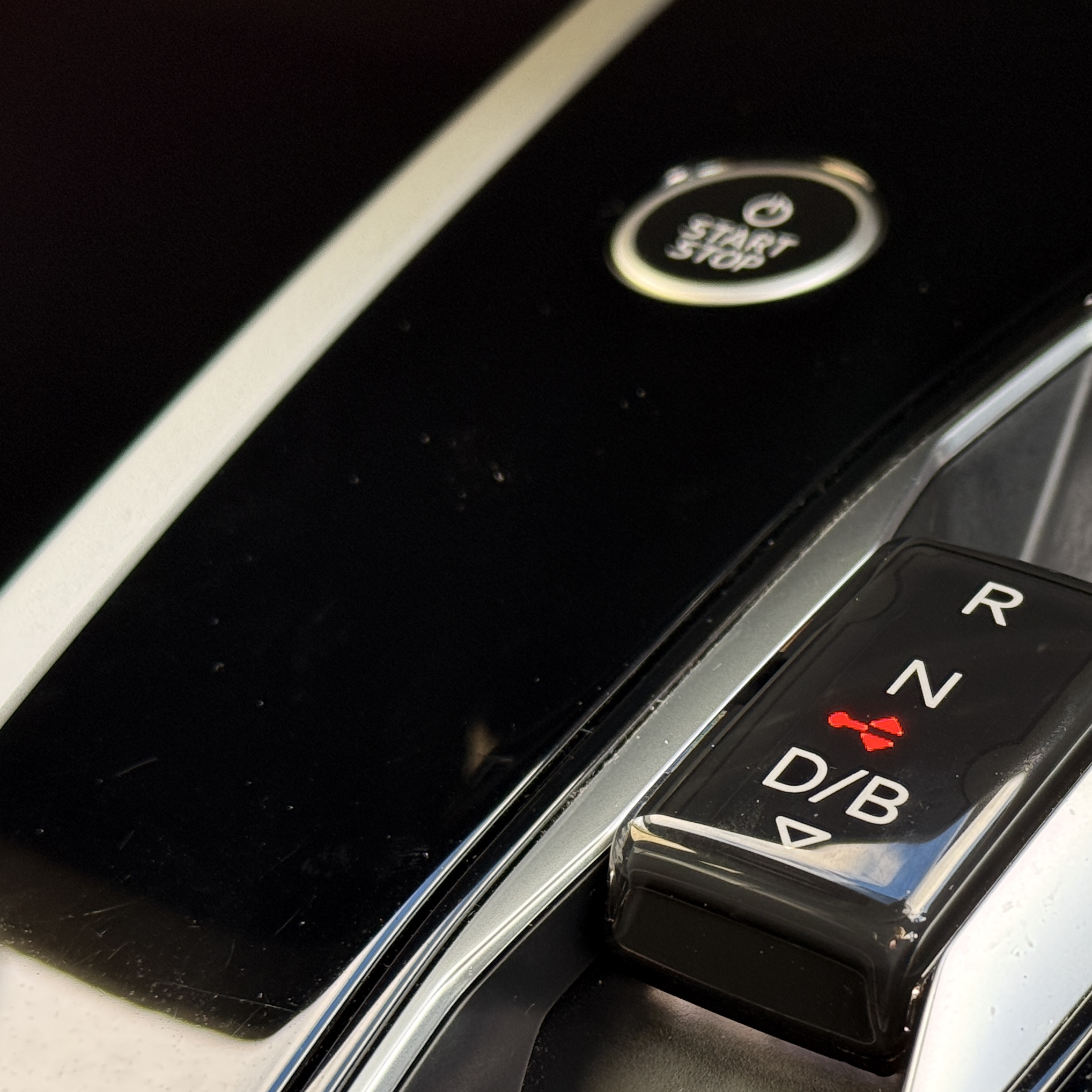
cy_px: 733
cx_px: 929
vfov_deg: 20.6
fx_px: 2998
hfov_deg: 20.3
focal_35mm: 84
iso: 100
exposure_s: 1/77
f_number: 1.78
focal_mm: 6.76
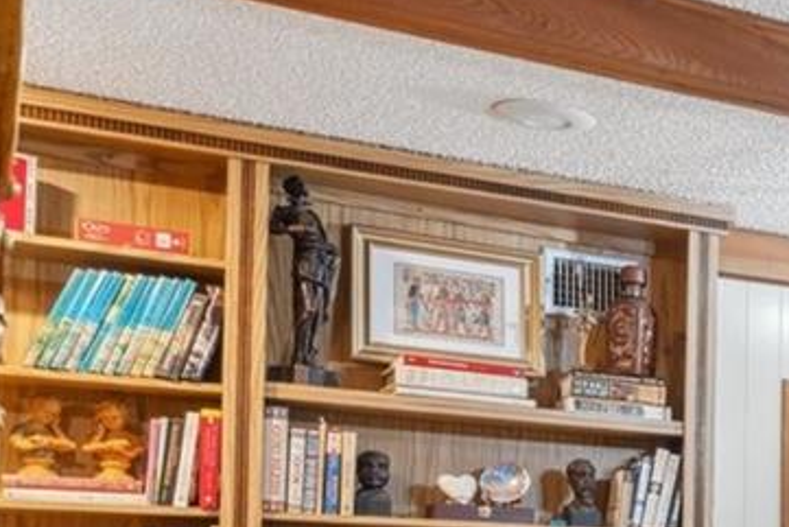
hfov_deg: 20.8
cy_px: 617
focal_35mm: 62
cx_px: 1460
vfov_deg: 20.6
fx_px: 1359
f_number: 8
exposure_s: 1/2.5
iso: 400
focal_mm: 14
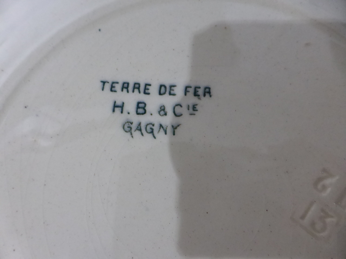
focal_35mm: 25
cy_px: 130
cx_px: 173
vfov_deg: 54.9
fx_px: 250
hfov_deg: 69.4
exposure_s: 1/50
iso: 800
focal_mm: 4.3
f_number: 3.3
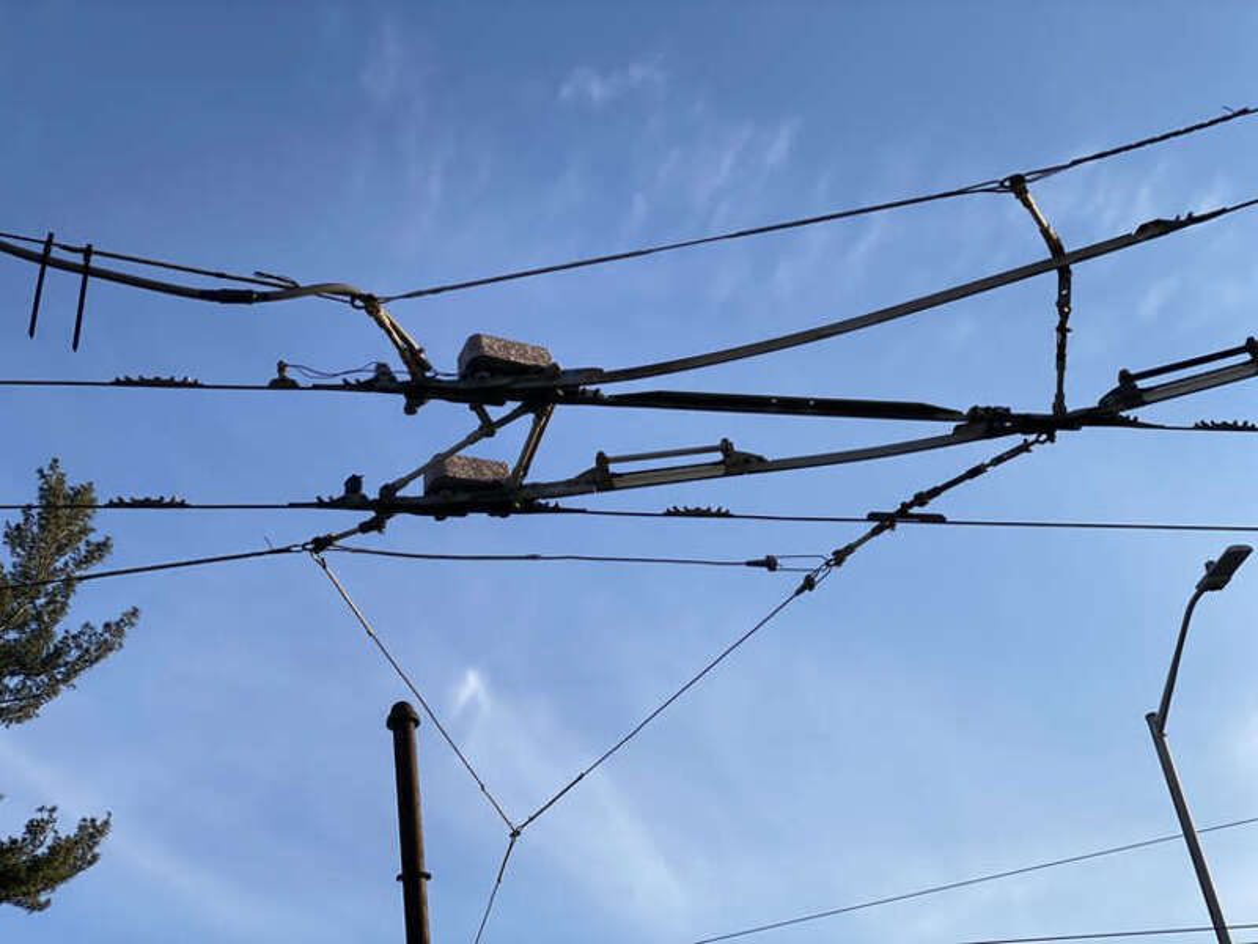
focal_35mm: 52
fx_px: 1890
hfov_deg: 36.8
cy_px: 472
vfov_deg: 28.0
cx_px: 629
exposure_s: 1/1115
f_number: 2
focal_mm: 6
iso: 20
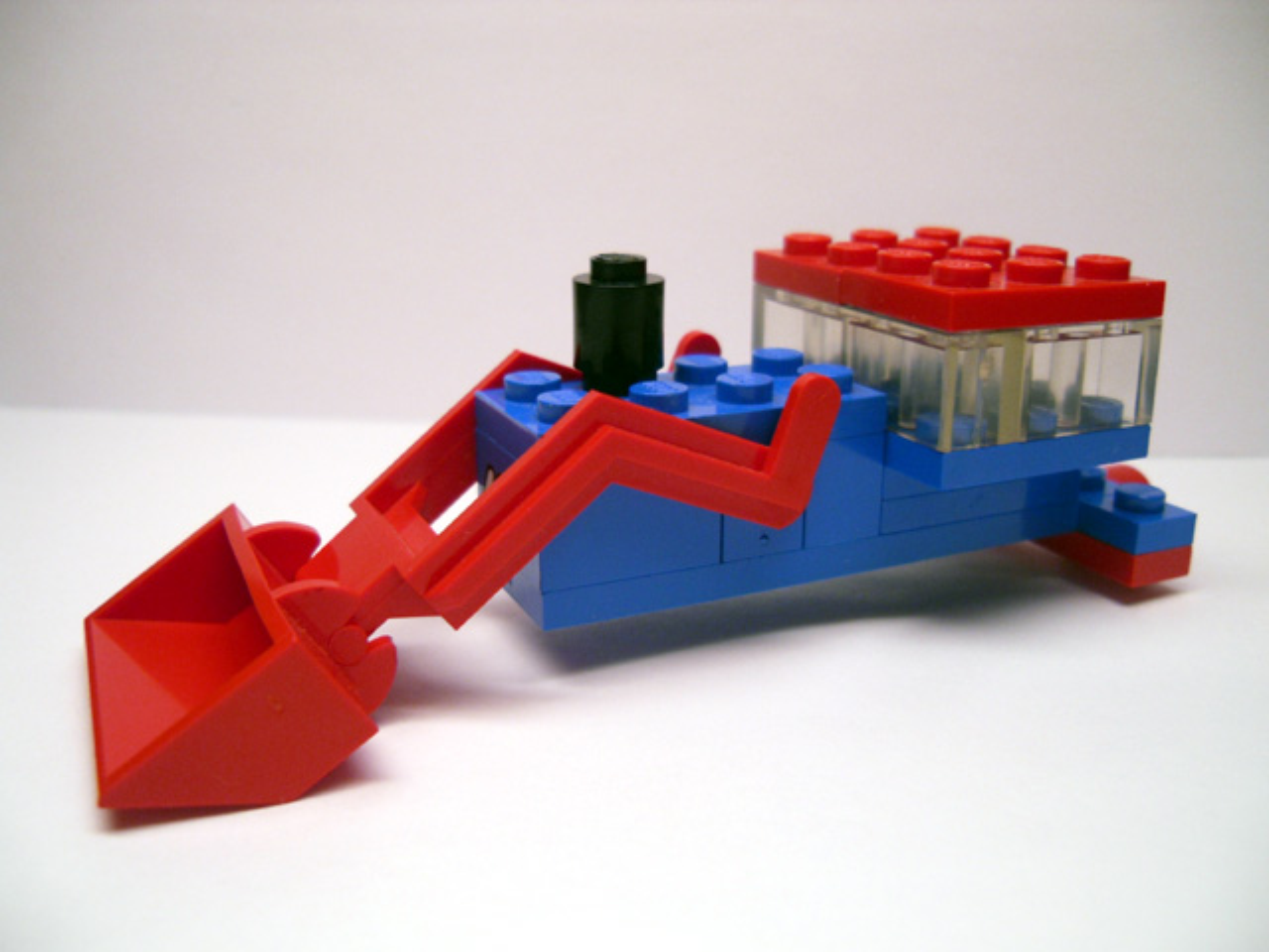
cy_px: 476
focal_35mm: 34
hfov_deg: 54.0
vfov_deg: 41.8
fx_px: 1246
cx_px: 634
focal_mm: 6
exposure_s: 1/45
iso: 200
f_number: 2.8
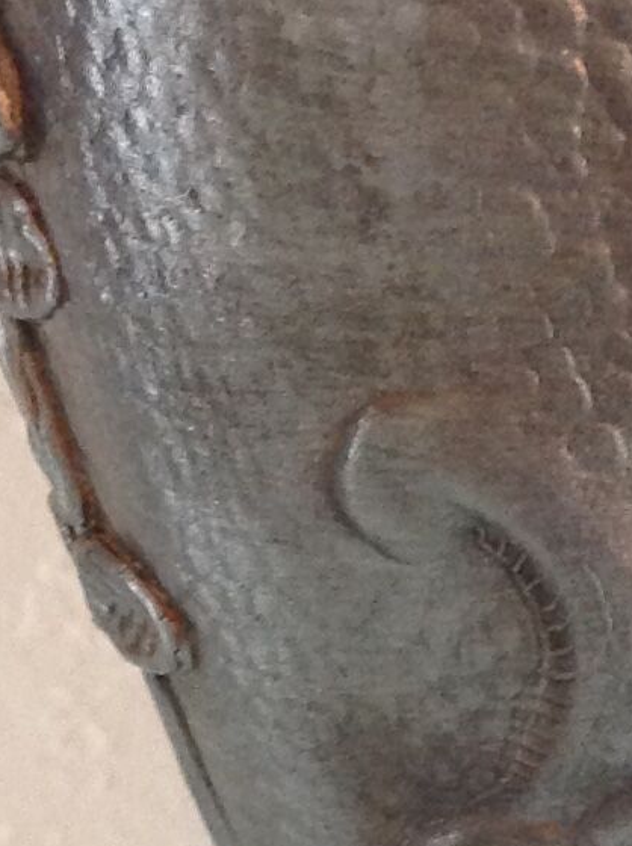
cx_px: 878
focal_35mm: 162
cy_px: 796
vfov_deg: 12.1
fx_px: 3956
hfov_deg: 9.0
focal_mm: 4.28
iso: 160
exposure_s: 1/15
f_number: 2.4
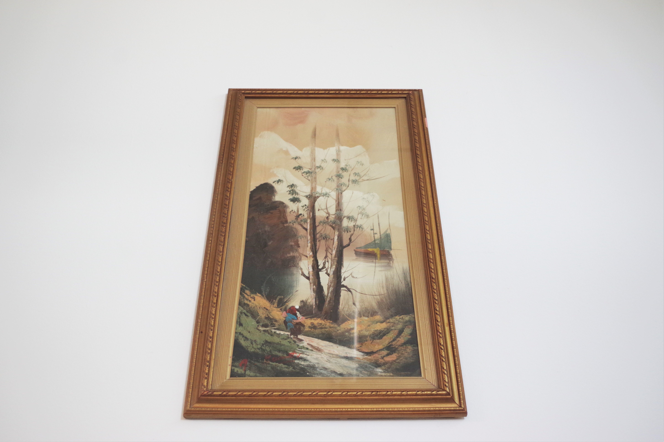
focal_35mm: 39
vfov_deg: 34.2
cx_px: 332
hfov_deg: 49.6
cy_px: 221
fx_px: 719
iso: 800
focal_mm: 26.25
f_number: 4
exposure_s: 1/125
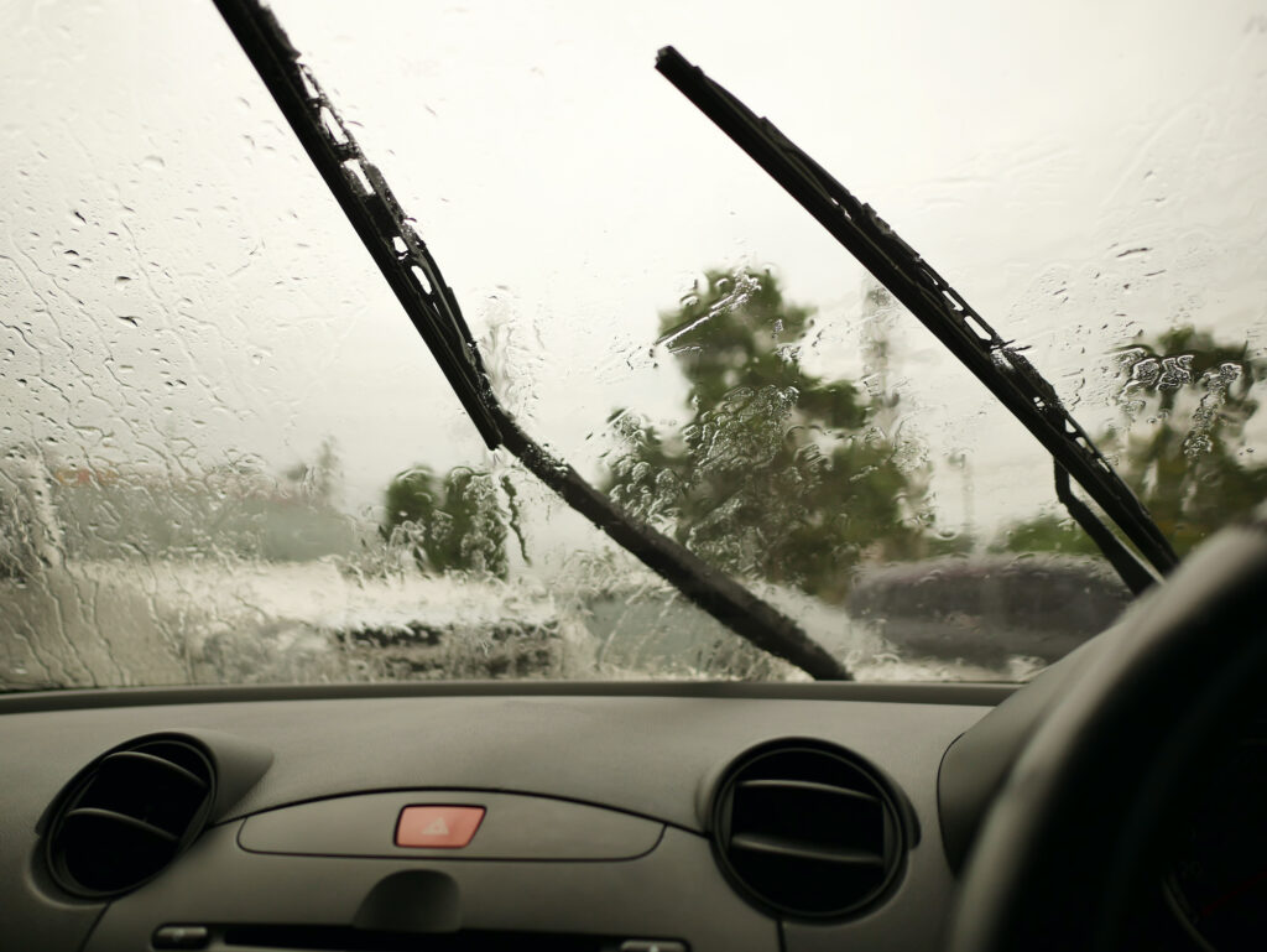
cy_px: 476
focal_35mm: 30
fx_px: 1099
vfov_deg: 46.8
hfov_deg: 59.9
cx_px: 634
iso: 200
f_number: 1.8
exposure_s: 1/1600
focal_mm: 15
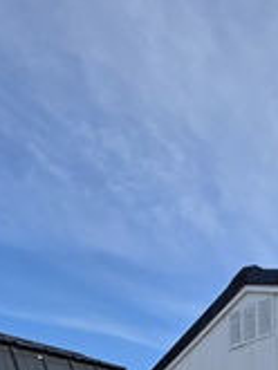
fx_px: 471
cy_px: 516
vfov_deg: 30.4
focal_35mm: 44
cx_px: 395
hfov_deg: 26.1
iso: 40
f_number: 1.9
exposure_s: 1/2000
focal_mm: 2.2
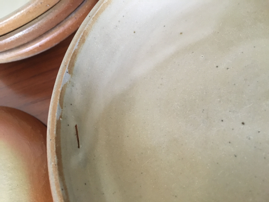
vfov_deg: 48.2
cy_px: 101
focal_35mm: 29
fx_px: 225
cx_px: 134
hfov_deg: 61.7
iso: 250
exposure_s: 1/17
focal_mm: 4.15
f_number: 2.2
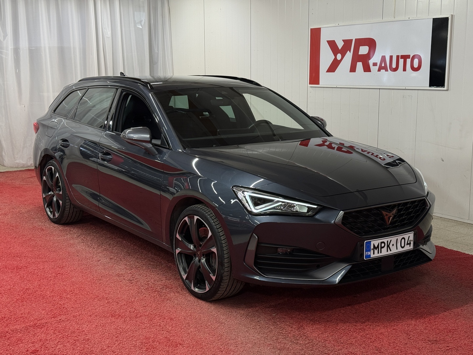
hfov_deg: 39.7
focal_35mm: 48
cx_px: 236
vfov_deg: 30.3
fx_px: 656
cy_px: 178
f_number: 1.78
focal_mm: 6.76
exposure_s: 1/102
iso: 50
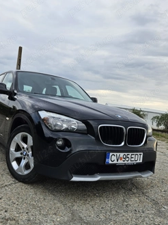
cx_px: 66
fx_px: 182
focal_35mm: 28
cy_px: 115
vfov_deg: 63.5
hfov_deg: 49.3
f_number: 1.8
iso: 40
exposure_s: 1/500
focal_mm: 5.4
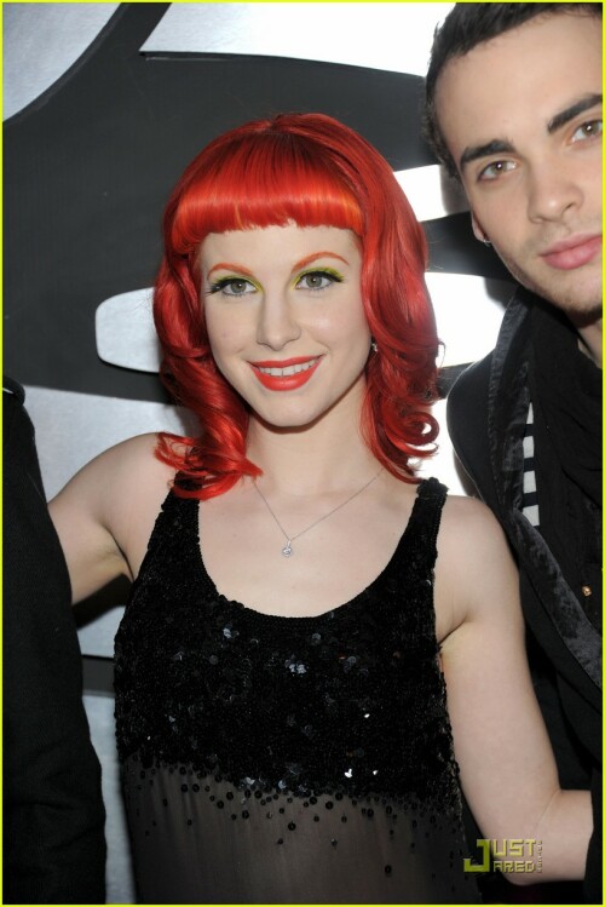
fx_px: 2821
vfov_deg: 18.3
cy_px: 454
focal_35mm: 112
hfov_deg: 12.2
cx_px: 302
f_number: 6.3
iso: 320
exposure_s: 1/100
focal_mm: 112
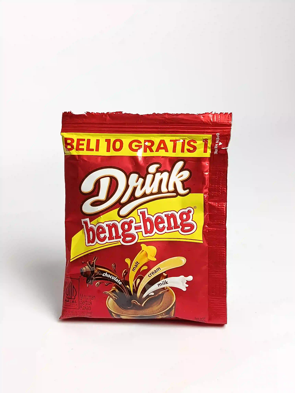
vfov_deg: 44.8
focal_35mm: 42
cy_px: 196
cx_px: 148
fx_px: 477
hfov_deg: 34.3
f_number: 1.7
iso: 238
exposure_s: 1/100
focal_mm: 5.24
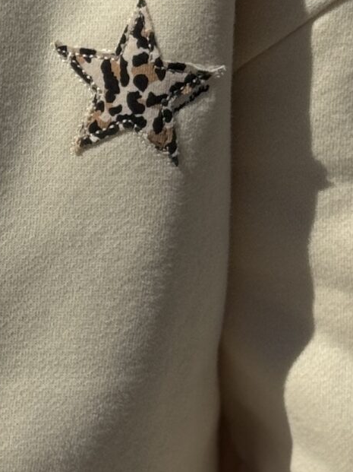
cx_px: -156
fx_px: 2695
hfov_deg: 7.4
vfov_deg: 10.0
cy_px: 268
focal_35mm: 198
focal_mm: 6.76
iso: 50
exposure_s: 1/15385
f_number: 1.78
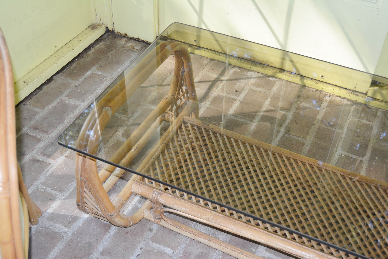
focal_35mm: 45
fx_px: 485
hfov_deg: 43.6
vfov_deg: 29.9
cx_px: 194
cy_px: 130
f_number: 4.2
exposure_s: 1/125
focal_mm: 30
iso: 280
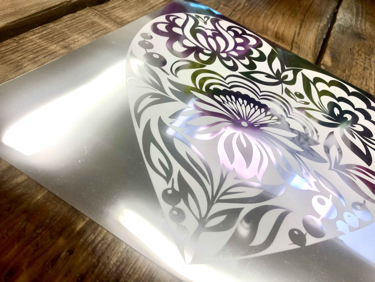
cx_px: 188
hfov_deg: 63.4
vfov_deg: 49.7
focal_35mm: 28
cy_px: 141
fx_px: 303
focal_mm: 4
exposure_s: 1/100
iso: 25
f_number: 1.8
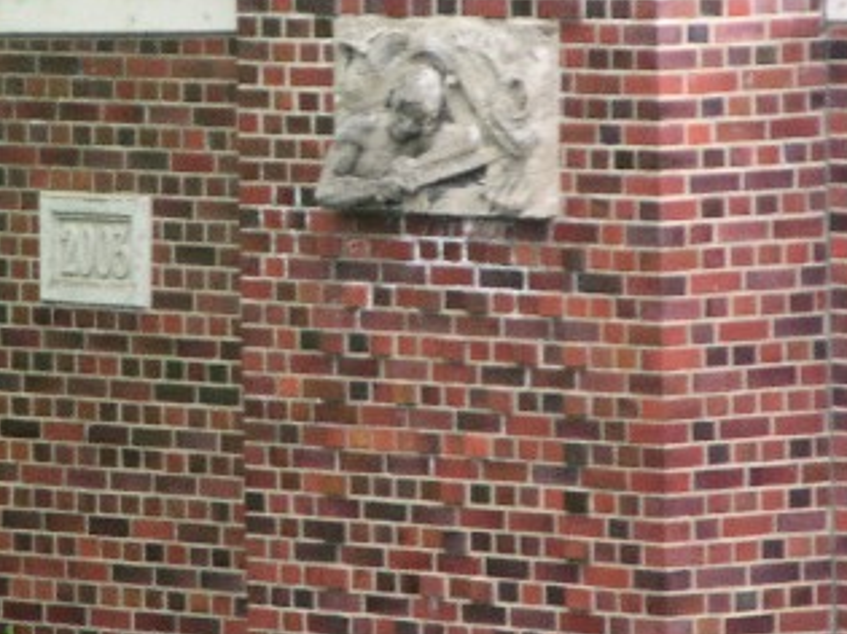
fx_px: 12743
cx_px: 270
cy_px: 177
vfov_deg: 2.9
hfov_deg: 3.8
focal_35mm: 521
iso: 50
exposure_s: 1/33.1
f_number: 4.2
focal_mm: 71.2
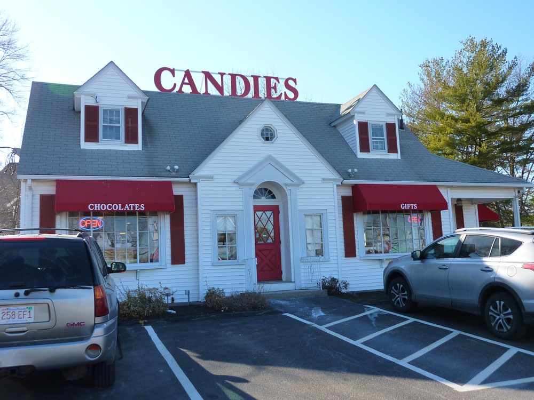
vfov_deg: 44.2
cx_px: 267
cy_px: 200
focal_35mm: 32
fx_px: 494
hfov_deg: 56.8
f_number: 4
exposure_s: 1/320
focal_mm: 5.3
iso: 125
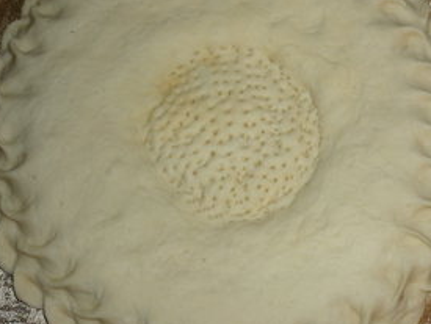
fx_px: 673
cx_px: 244
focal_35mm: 54
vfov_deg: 27.1
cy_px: 135
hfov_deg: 35.4
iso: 100
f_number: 2.8
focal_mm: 5.5
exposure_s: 1/30
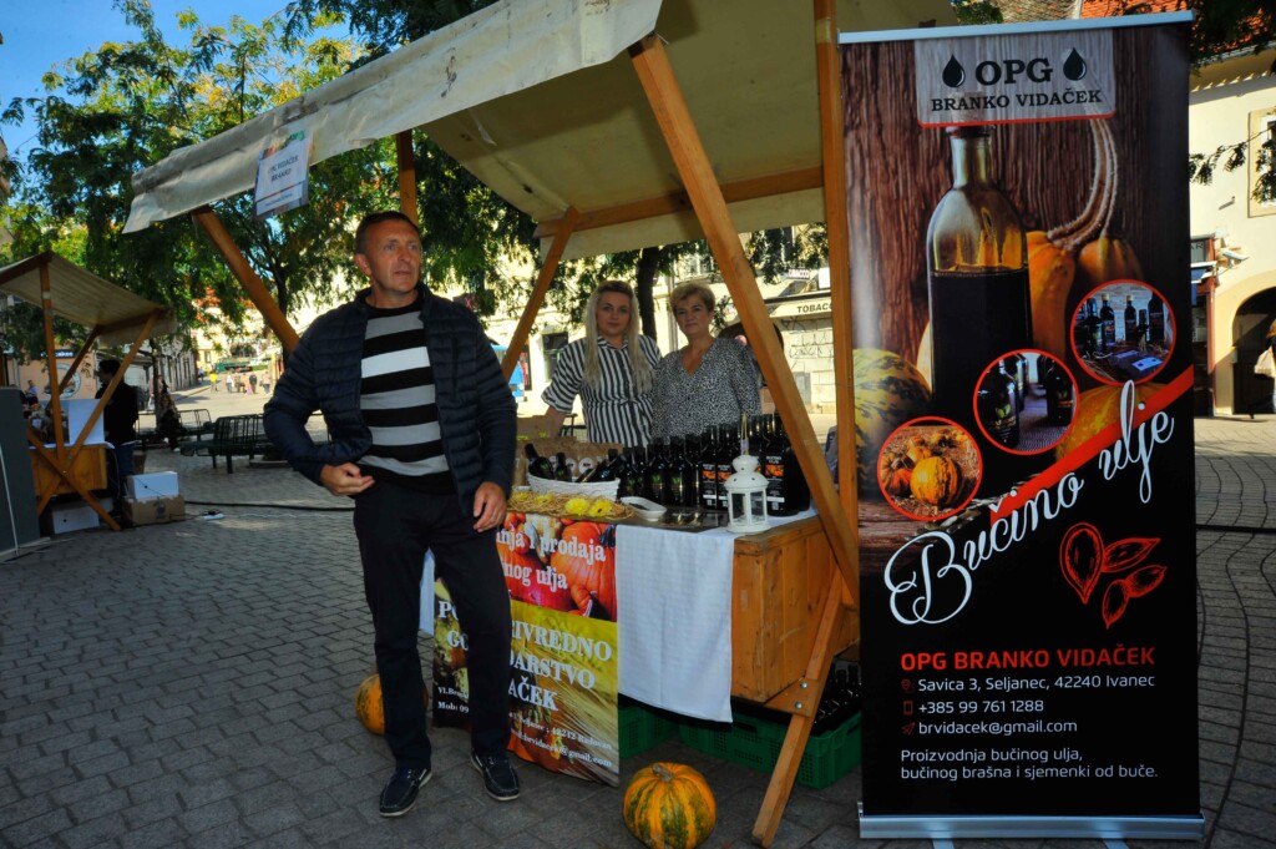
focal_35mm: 38
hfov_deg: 50.7
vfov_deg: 35.0
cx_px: 638
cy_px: 424
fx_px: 1346
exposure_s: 1/125
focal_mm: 38
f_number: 25
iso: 800
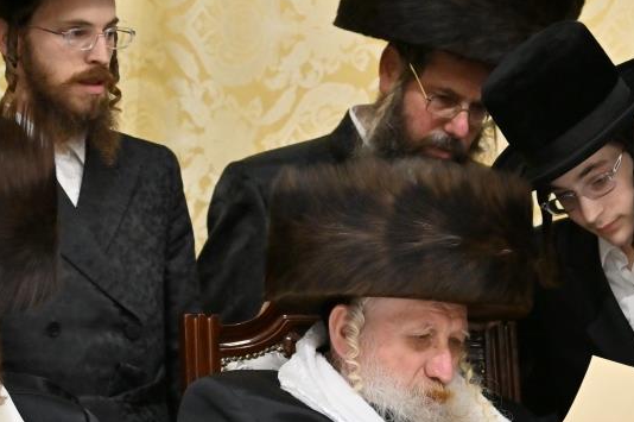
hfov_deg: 8.7
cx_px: 489
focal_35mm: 236
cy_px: 269
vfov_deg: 5.8
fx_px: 4152
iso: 1000
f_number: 2.8
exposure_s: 1/320
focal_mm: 82
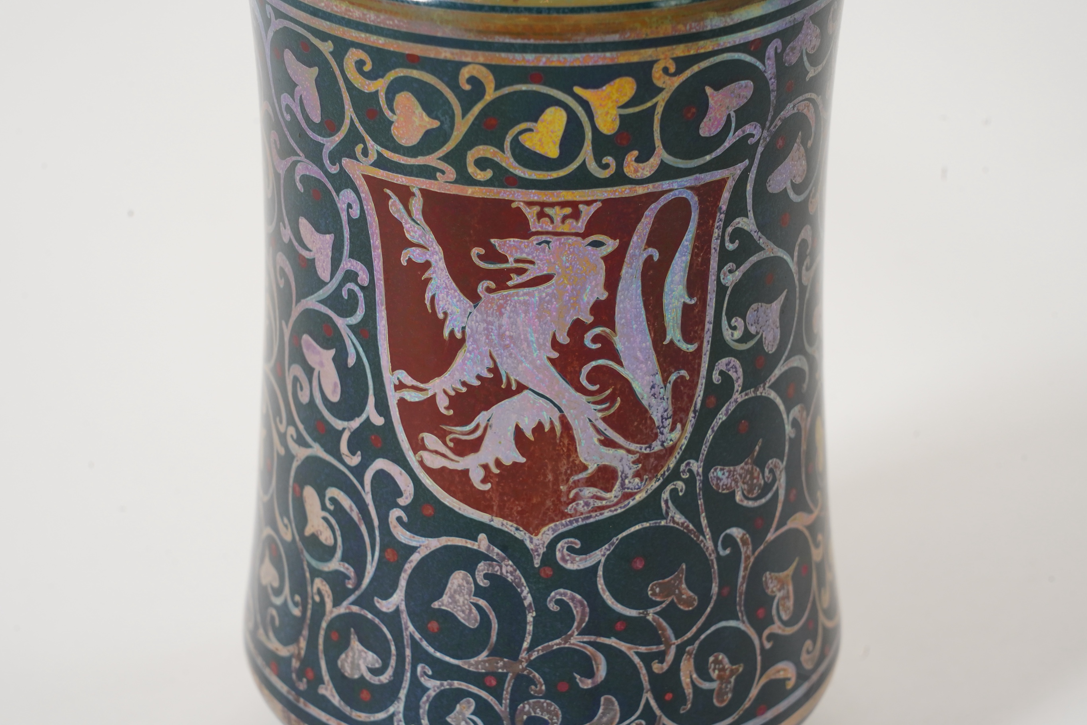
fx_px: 3201
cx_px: 548
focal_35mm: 106
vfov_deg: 12.9
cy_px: 366
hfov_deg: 19.3
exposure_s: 1/125
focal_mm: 105
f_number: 13
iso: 1250
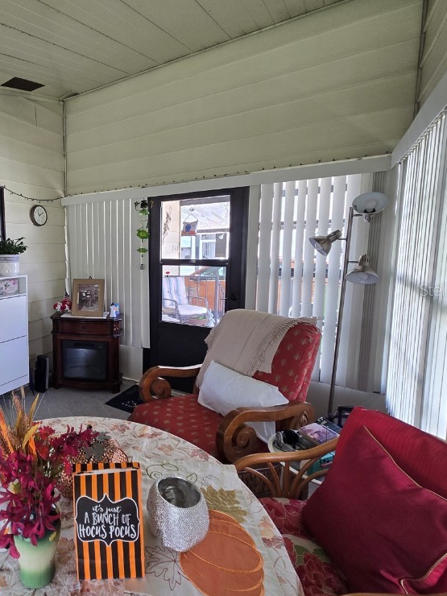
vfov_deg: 87.7
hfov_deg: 64.6
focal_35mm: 18
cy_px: 289
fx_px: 310
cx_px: 83
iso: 80
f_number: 2.2
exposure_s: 1/60
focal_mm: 2.2
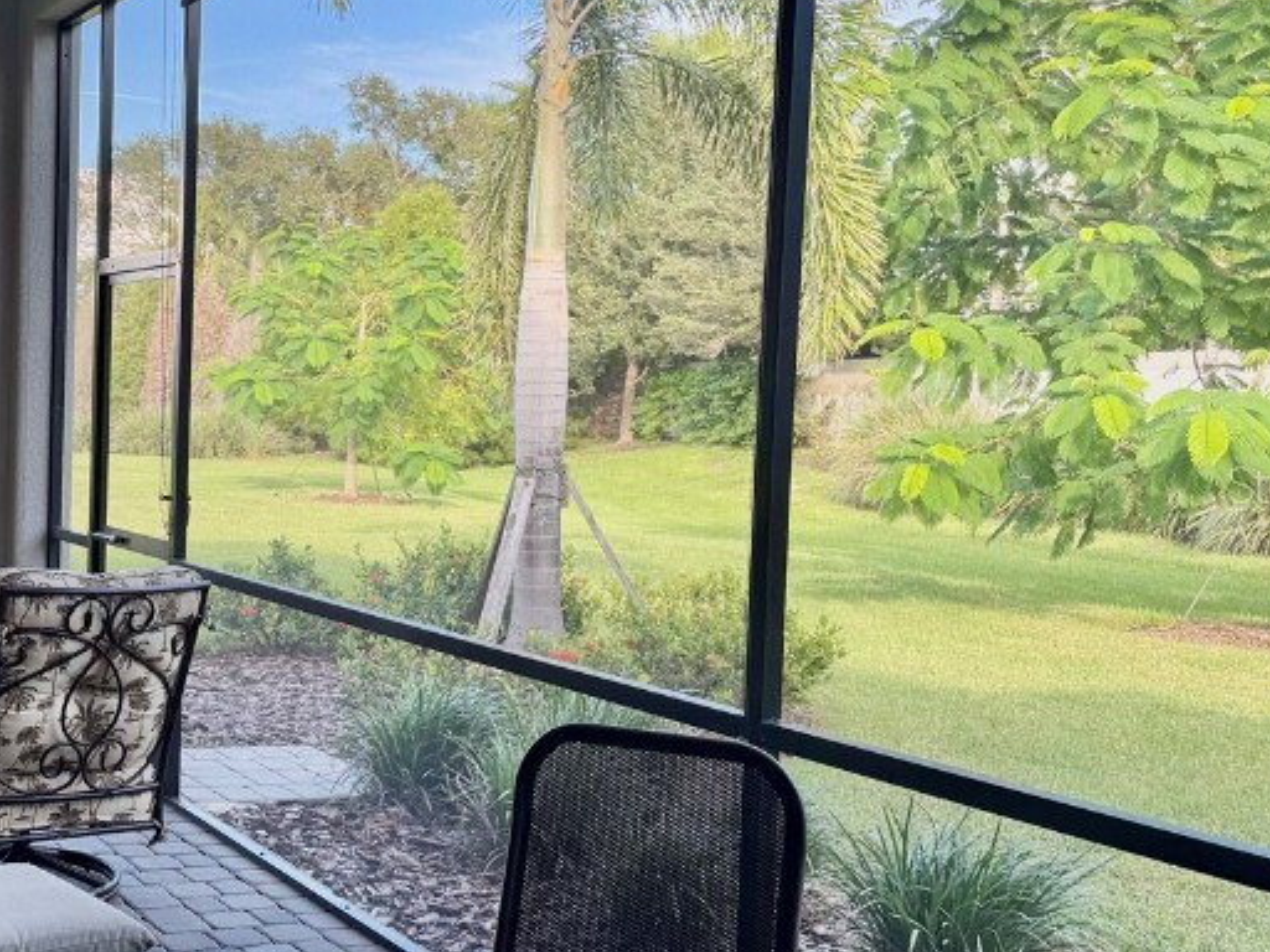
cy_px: 483
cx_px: 191
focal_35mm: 48
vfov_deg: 30.3
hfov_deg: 37.7
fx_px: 1761
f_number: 1.78
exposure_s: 1/340
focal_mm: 6.76
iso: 80
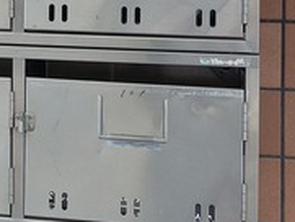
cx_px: -124
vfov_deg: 11.4
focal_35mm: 127
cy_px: -67
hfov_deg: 14.6
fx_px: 1083
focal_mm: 5.23
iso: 40
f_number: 1.8
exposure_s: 1/120
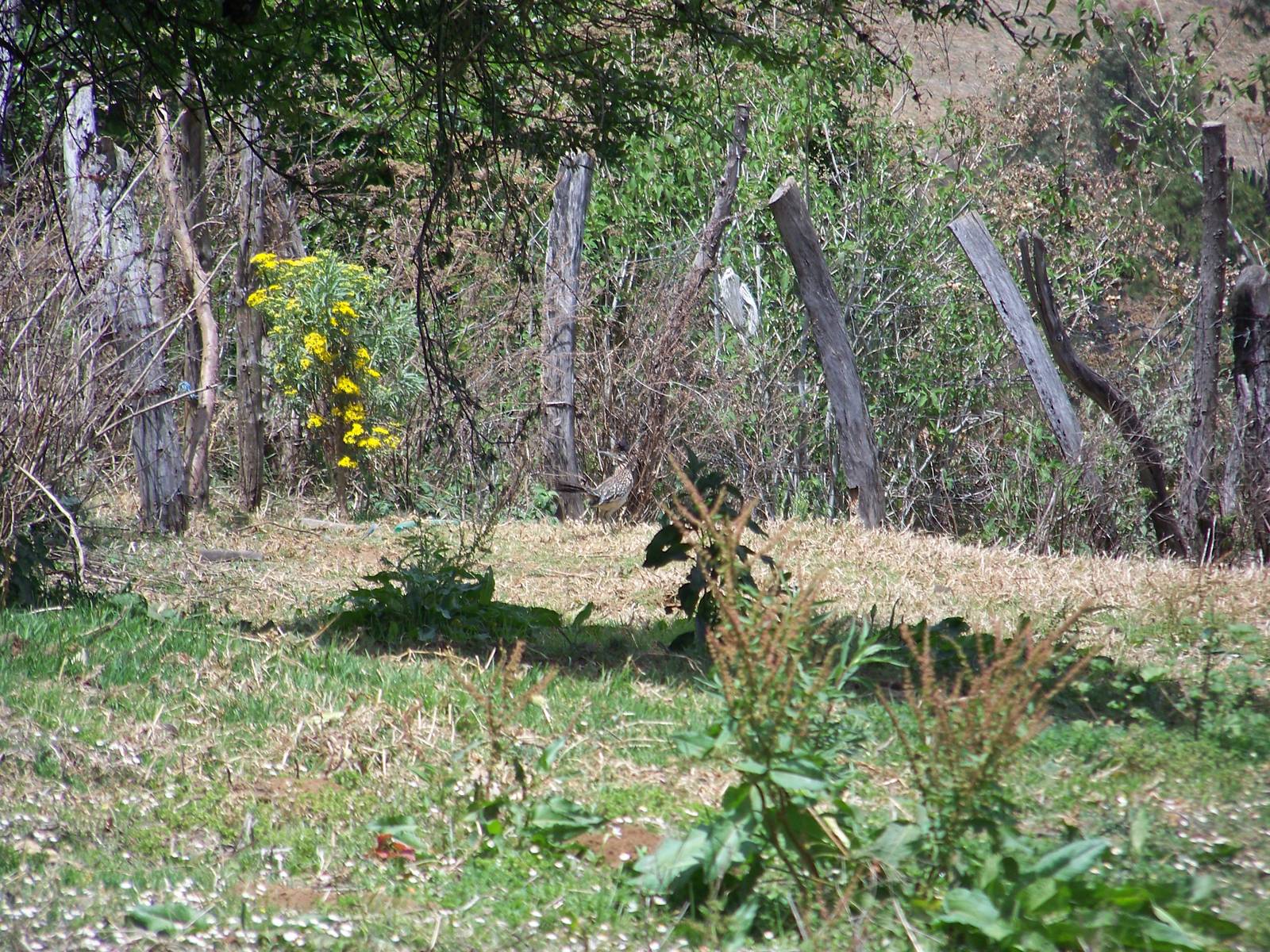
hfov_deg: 4.6
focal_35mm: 432
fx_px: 15849
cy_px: 476
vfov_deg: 3.4
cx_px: 635
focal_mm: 70.2
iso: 64
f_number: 4.8
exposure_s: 1/200
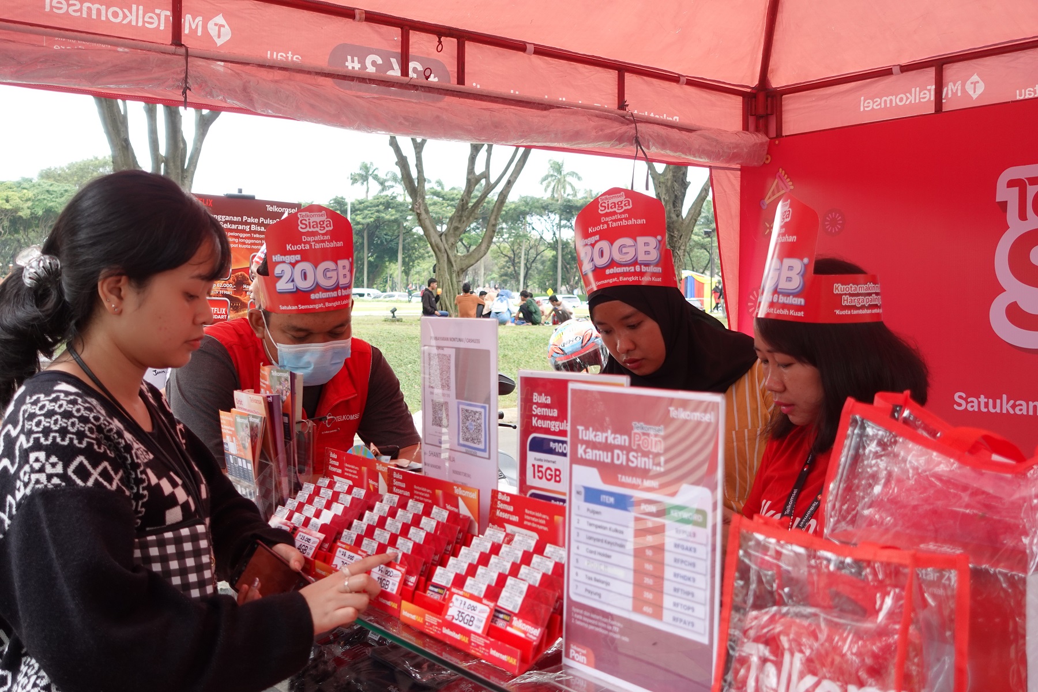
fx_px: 1038
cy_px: 346
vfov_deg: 36.9
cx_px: 519
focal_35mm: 36
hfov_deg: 53.1
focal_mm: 13.76
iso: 125
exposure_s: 1/200
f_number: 2.8
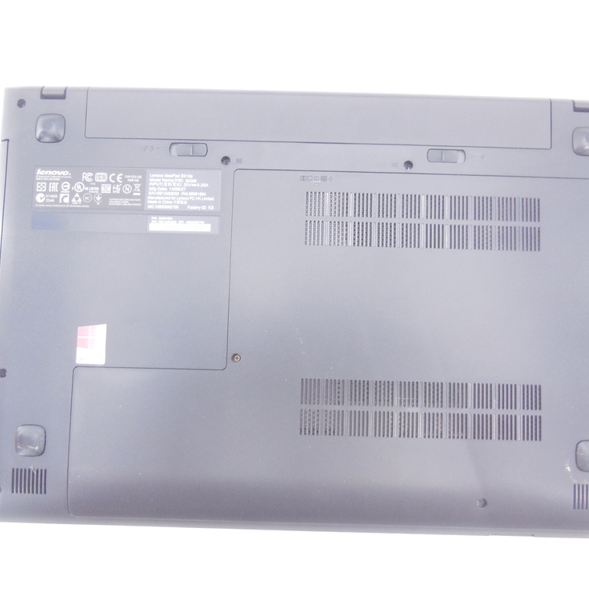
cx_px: 313
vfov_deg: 54.0
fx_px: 578
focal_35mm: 30
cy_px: 295
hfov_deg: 54.0
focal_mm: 4.5
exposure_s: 1/30
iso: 250
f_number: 3.1
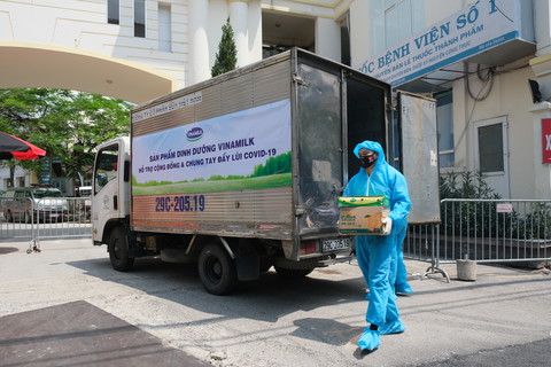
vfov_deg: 47.9
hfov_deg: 67.4
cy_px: 184
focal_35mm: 27
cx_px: 276
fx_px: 413
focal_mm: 18
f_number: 7.1
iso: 320
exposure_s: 1/420
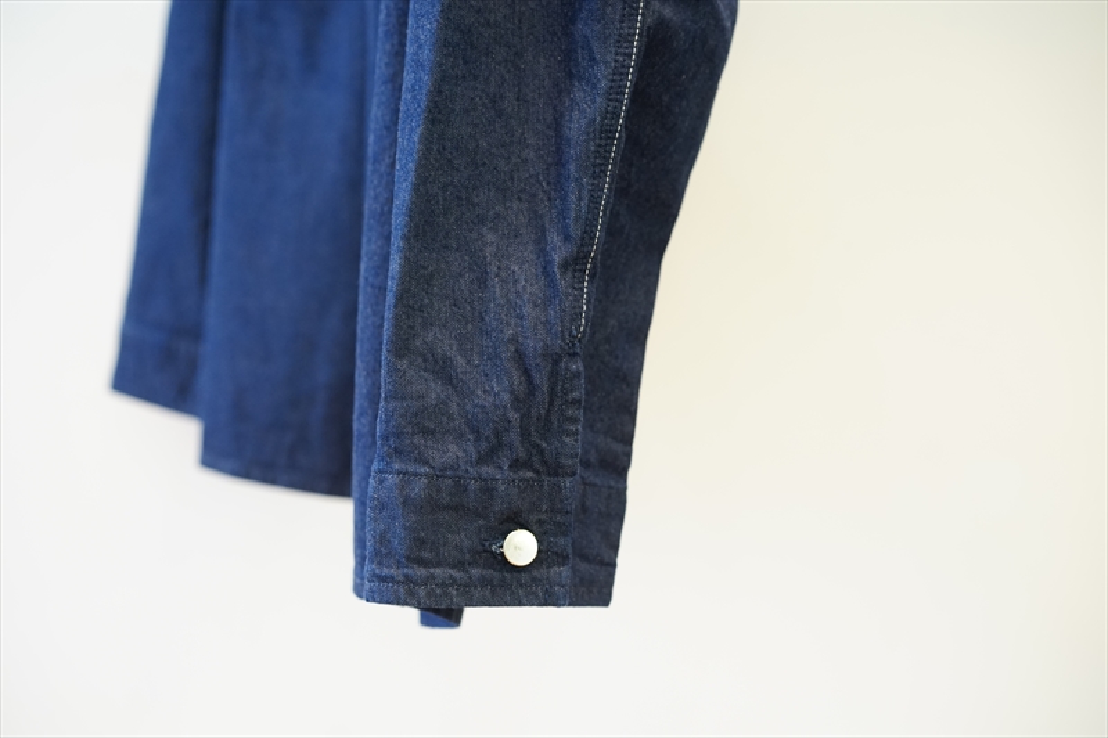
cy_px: 369
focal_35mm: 55
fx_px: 1692
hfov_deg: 36.3
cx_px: 554
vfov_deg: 24.6
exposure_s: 1/60
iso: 1000
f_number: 4
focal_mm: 55
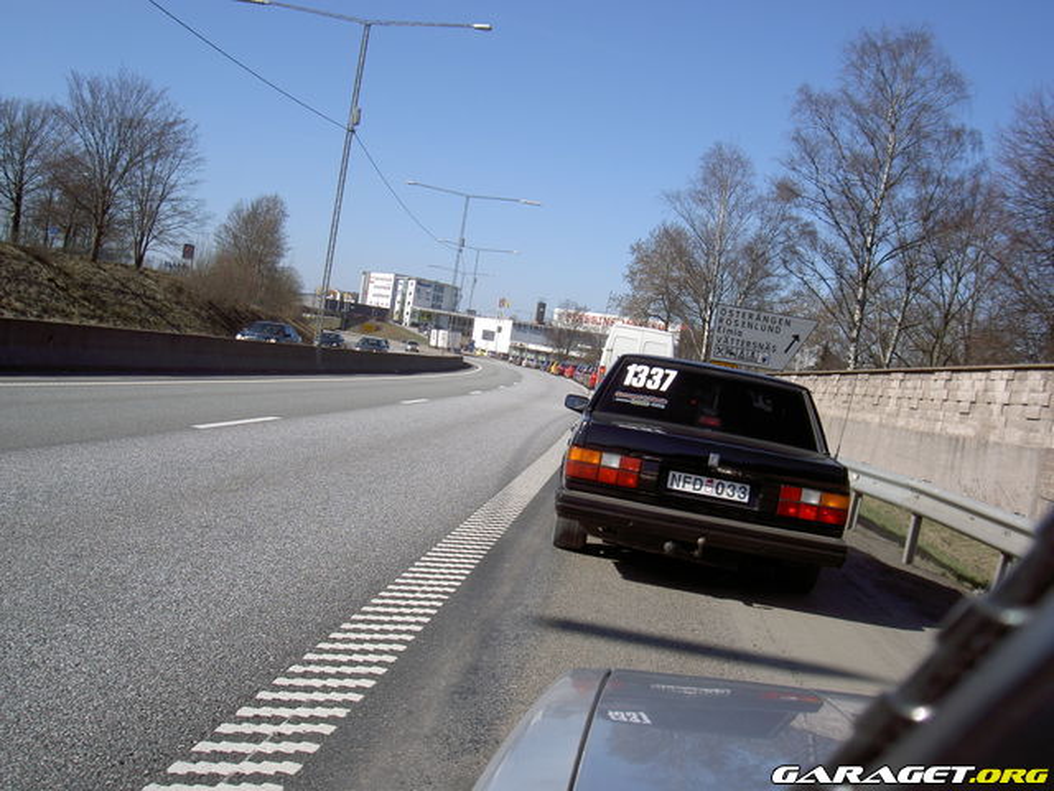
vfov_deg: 36.8
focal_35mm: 39
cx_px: 527
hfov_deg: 47.9
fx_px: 1187
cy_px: 396
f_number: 4.7
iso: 50
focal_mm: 8
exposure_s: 1/400
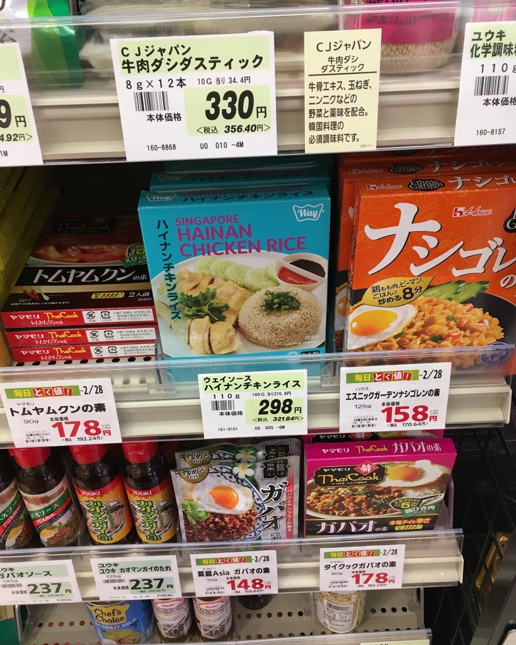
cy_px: 309
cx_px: 259
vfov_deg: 57.2
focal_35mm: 31
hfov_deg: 47.1
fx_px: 592
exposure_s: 1/30
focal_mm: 4.15
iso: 64
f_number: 2.2
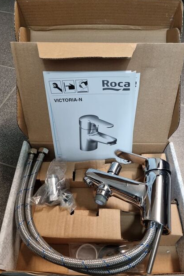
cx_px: 102
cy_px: 139
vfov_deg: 65.5
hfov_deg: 46.3
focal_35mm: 28
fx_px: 215
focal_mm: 5.4
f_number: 1.8
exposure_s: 1/50
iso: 640
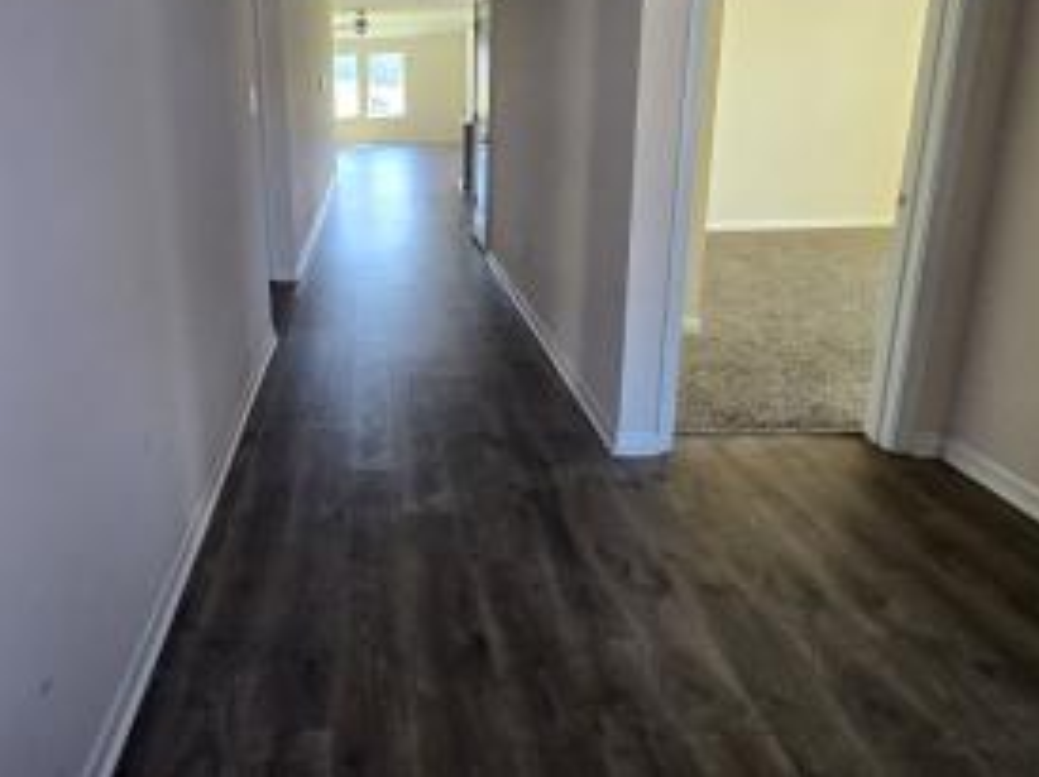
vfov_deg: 65.2
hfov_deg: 81.2
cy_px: 212
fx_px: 570
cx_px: 326
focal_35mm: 19
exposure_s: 1/60
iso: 125
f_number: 2.2
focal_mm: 2.2
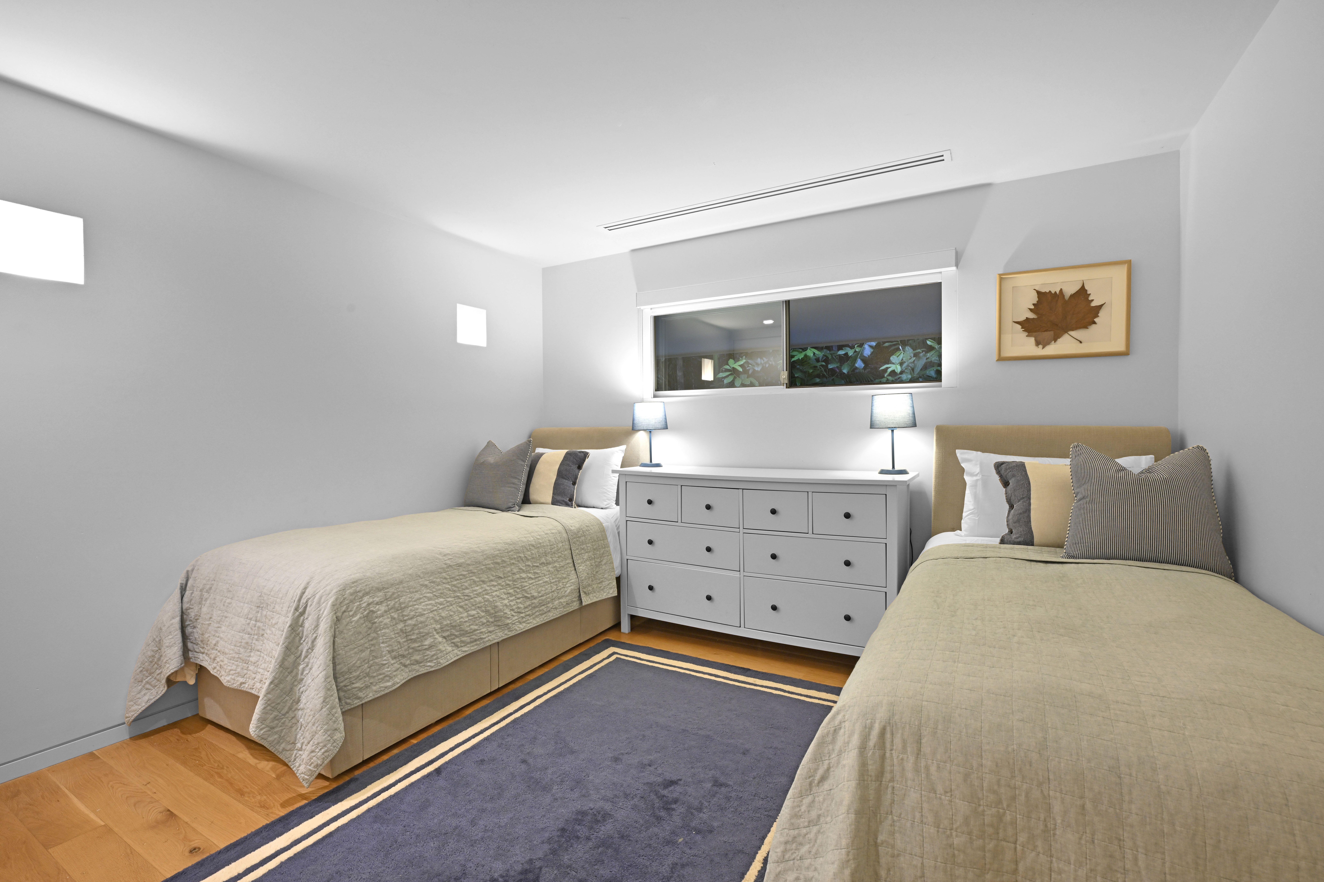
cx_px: 662
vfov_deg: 73.7
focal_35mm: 16
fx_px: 588
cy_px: 441
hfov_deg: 96.7
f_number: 11
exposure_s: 1/5
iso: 400
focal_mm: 16
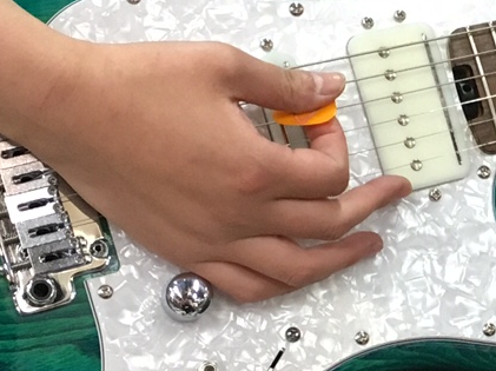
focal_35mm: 139
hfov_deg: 13.3
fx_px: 1990
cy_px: 280
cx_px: 775
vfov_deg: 10.6
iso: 100
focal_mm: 4.15
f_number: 2.2
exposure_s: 1/30
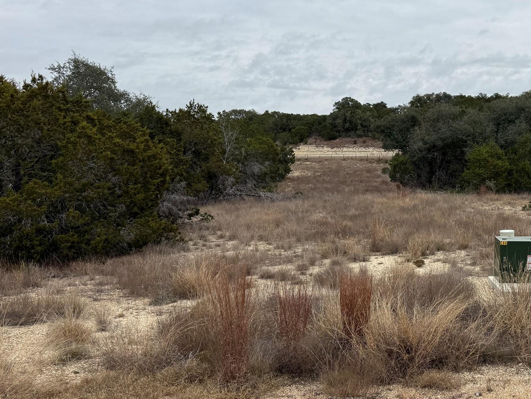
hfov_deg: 47.6
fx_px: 583
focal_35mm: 38
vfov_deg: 37.7
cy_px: 218
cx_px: 379
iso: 80
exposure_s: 1/4167
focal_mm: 6.76
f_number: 1.78
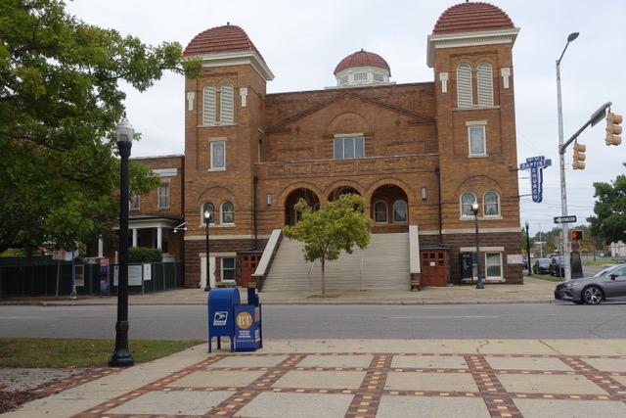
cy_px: 209
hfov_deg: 58.7
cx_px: 313
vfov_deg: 41.1
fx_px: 557
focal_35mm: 32
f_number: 5.6
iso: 125
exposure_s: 1/320
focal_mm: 11.81
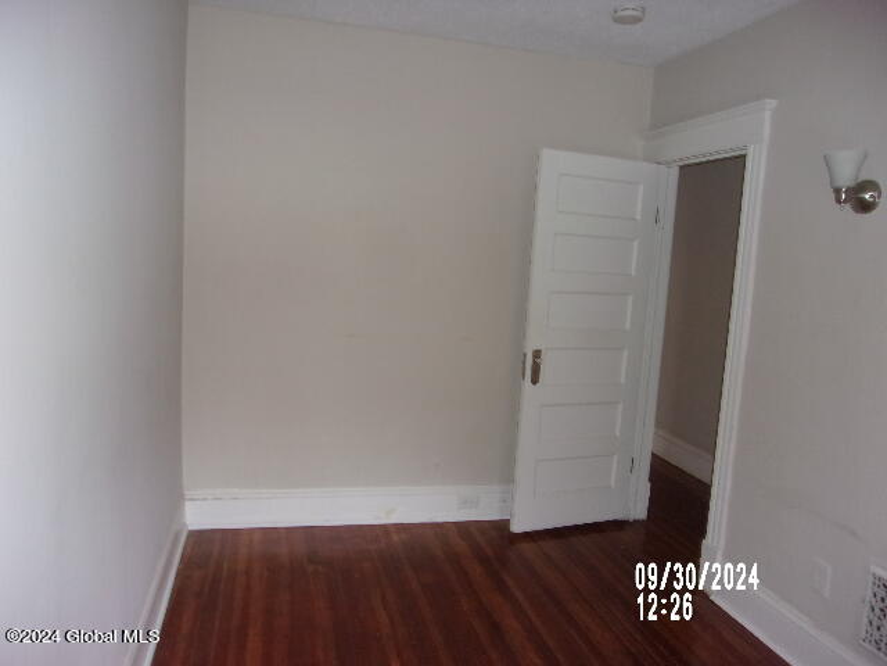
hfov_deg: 65.3
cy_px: 333
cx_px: 444
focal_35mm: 27
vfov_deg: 51.4
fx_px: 692
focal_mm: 4.9
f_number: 3
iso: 200
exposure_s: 1/34
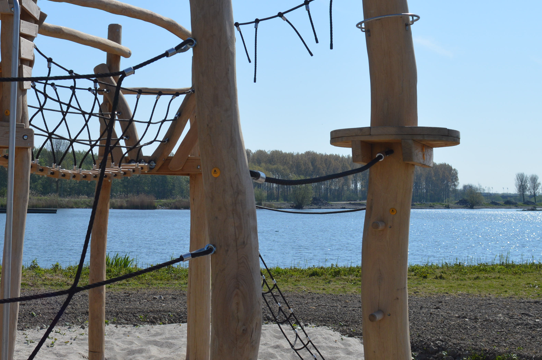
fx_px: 948
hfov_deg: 31.6
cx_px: 169
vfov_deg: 21.1
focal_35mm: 63
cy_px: 41
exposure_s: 1/320
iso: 100
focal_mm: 22
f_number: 9
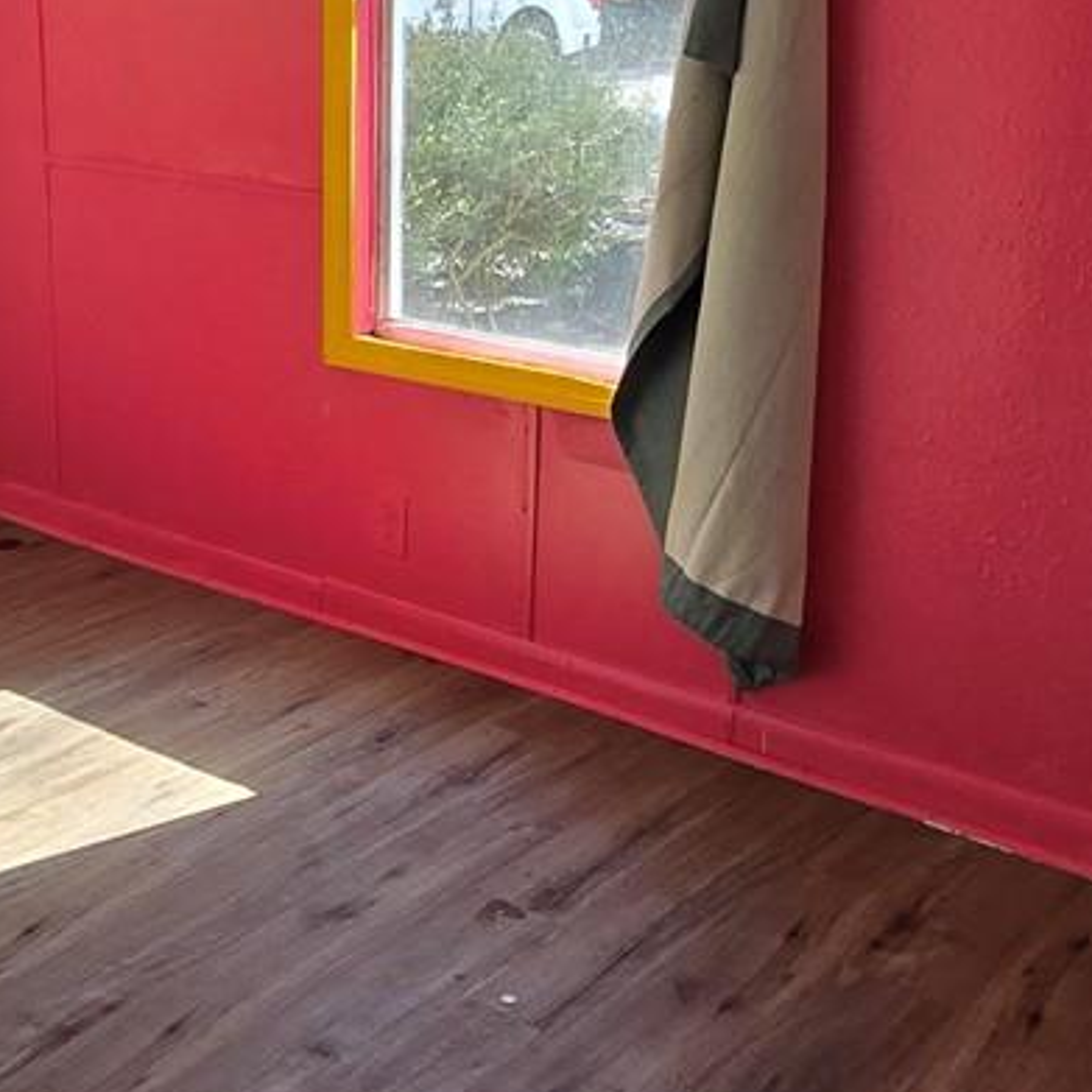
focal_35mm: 47
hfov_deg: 34.4
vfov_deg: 35.8
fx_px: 1677
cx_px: 151
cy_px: 397
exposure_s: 1/120
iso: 50
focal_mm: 2.2
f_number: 2.2
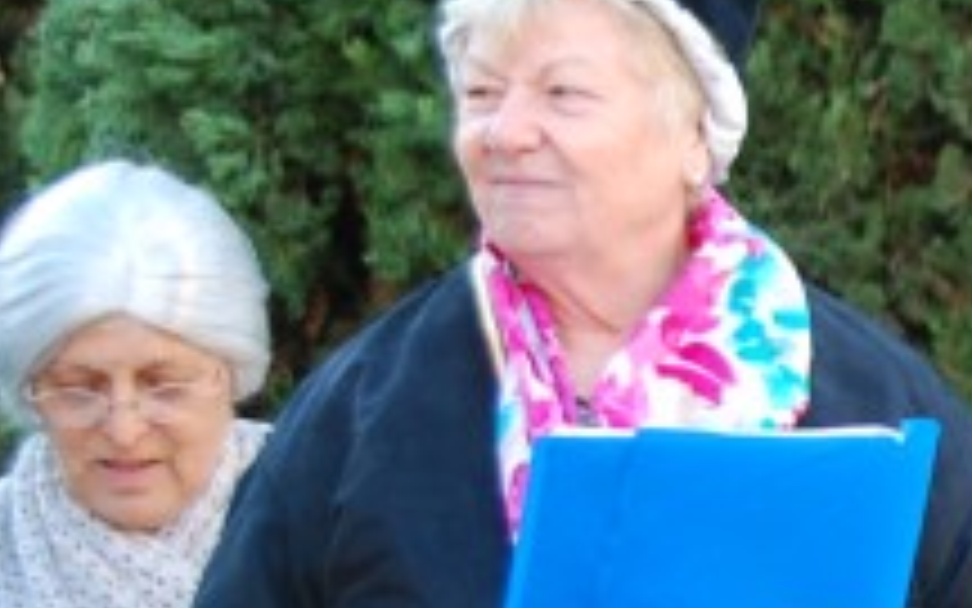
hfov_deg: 8.9
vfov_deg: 5.7
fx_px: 6040
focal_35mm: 228
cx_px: 1541
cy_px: 851
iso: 400
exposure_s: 1/80
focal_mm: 36
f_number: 4.5
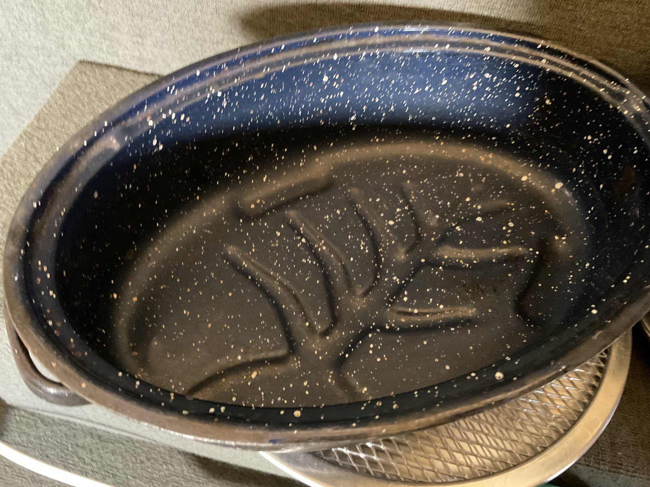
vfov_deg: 48.2
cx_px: 325
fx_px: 545
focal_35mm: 29
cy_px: 244
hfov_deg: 61.7
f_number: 1.8
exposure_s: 1/20
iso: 500
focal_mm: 3
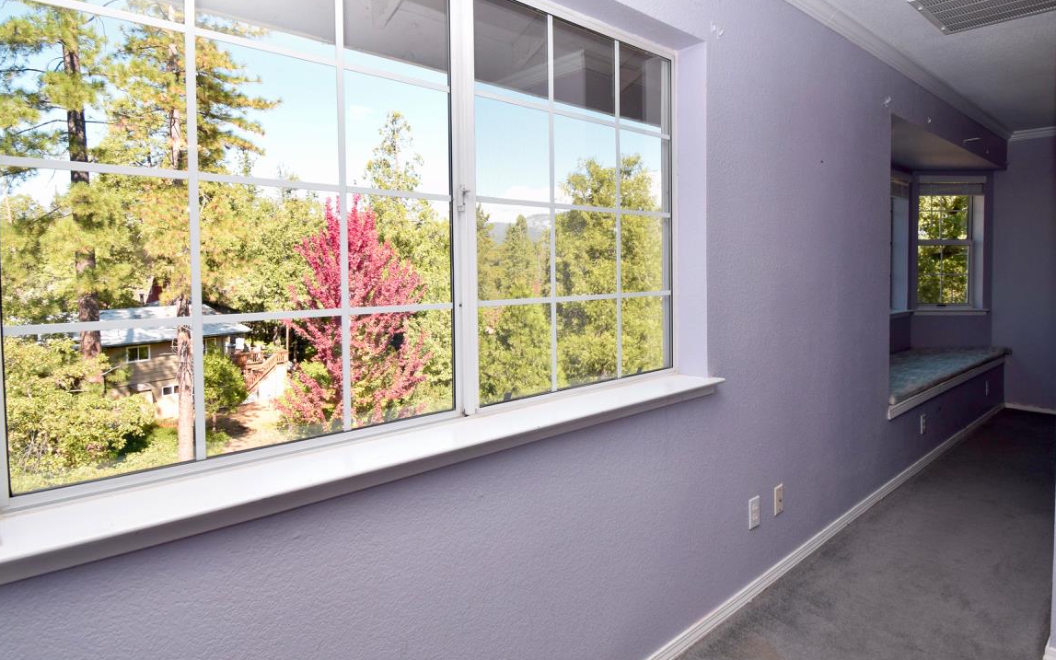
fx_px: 576
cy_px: 289
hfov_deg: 84.6
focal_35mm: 20
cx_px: 598
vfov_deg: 59.5
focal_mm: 10
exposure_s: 1/200
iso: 400
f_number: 7.1
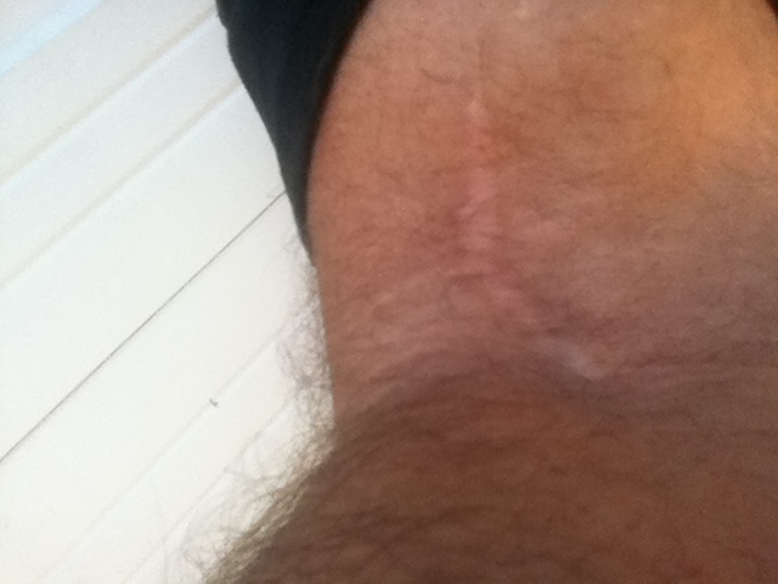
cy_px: 292
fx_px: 787
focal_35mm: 35
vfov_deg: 40.7
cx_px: 389
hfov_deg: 52.6
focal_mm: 3.85
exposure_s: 1/1053
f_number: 2.4
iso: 125
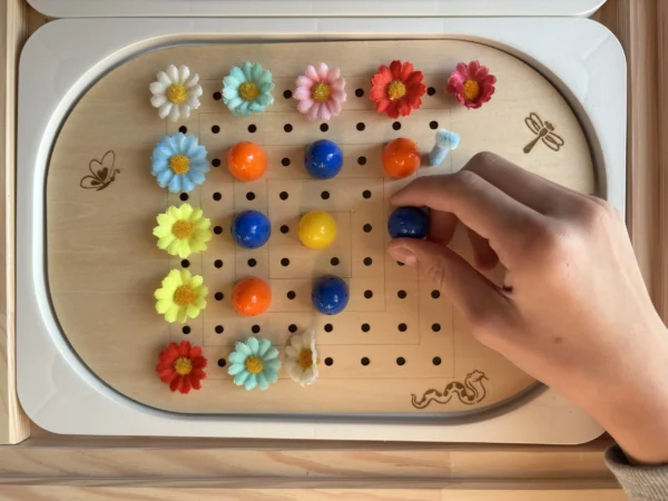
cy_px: 250
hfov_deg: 67.3
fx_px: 502
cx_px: 334
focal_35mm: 26
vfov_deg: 53.1
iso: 50
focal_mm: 5.96
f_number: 1.6
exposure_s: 1/121
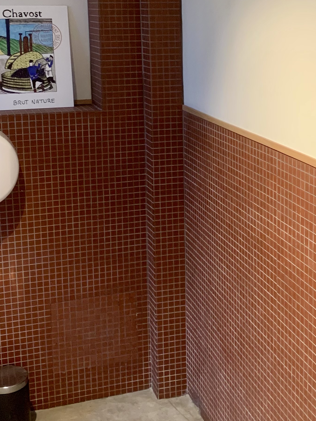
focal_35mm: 58
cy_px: 135
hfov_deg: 25.1
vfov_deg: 32.9
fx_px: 706
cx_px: 212
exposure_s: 1/50
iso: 250
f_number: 1.8
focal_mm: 4.25
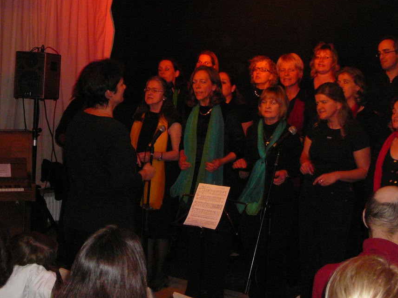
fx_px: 793
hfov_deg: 28.1
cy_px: 134
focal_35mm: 69
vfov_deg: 21.3
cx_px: 232
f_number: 3.5
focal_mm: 8.7
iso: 400
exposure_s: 1/30
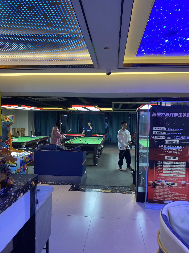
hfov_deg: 53.1
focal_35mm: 26
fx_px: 189
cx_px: 94
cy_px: 126
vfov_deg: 67.3
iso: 125
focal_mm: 4.25
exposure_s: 1/100
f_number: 1.8
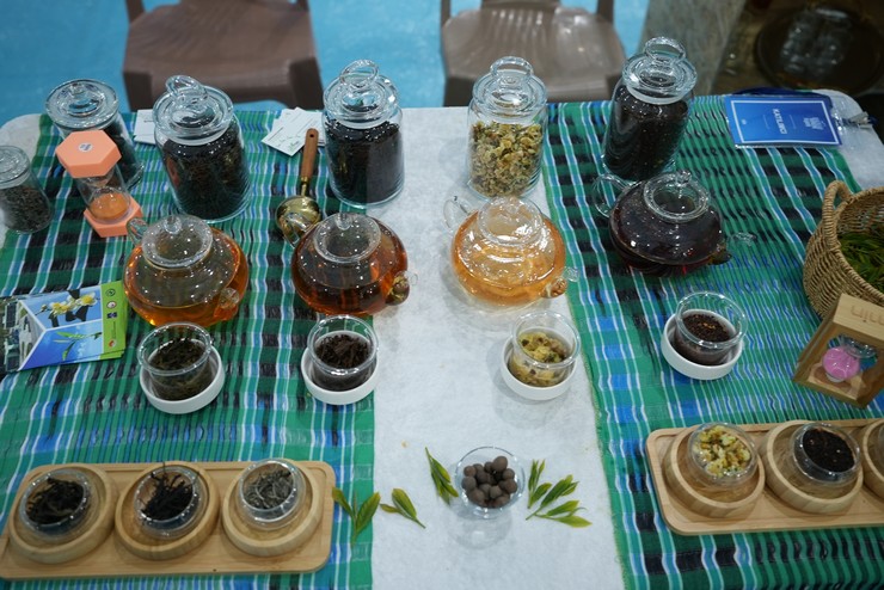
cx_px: 442
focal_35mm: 33
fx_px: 811
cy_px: 295
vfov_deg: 40.0
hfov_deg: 57.2
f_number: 2.8
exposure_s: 1/125
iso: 1600
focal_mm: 33
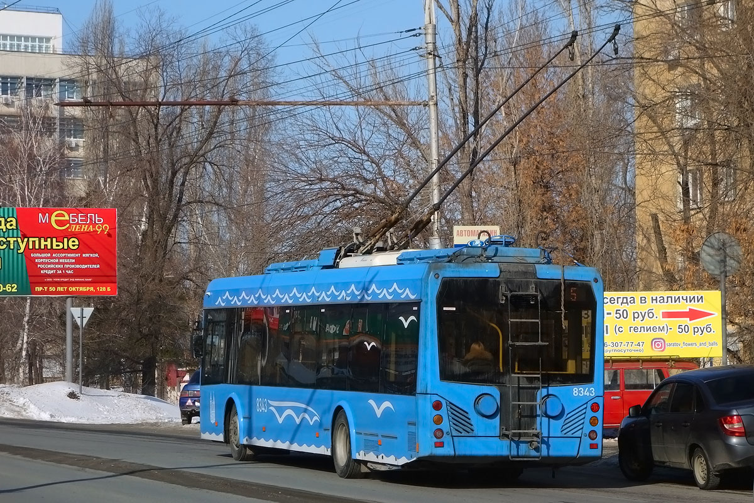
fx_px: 2031
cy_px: 252
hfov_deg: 21.0
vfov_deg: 14.1
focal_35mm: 97
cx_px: 377
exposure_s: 1/500
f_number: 7.1
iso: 125
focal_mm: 35.96
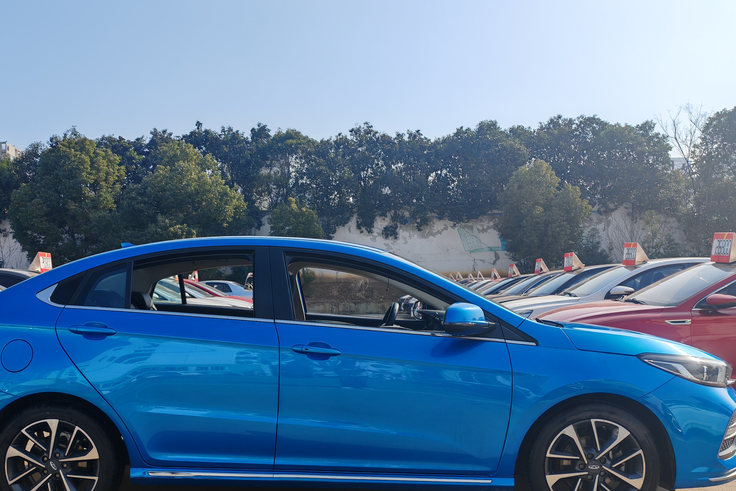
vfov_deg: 33.9
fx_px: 797
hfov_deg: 49.3
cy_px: 334
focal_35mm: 39
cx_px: 306
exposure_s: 1/1200
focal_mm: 6.12
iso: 50
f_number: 1.9
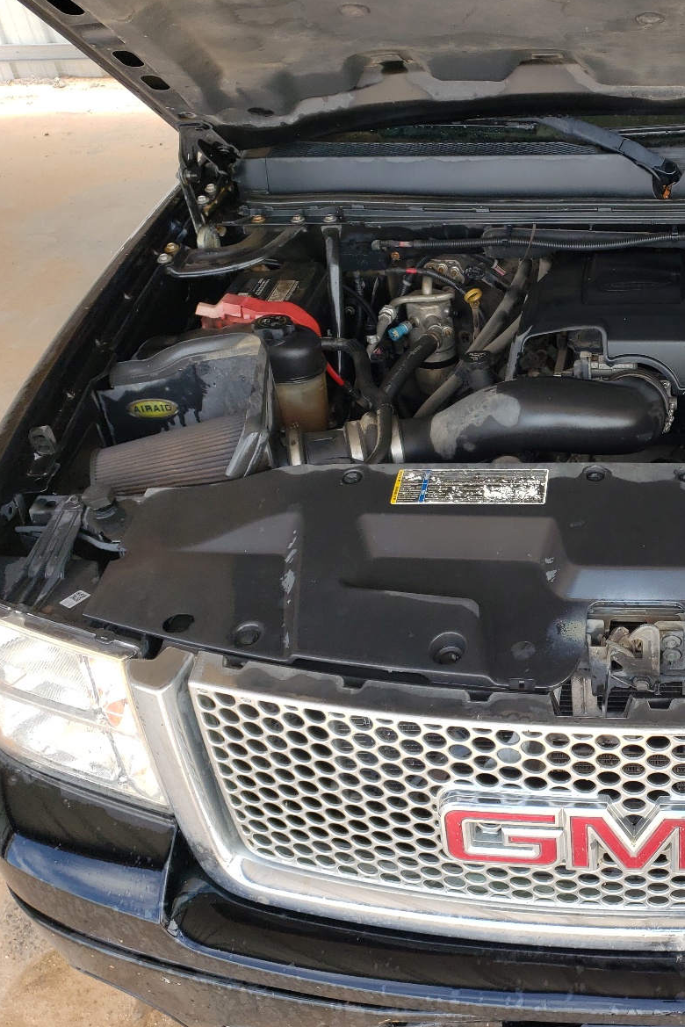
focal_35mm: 37
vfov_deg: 51.9
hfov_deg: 33.7
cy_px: 515
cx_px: 638
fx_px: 1055
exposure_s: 1/333
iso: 50
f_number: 1.5
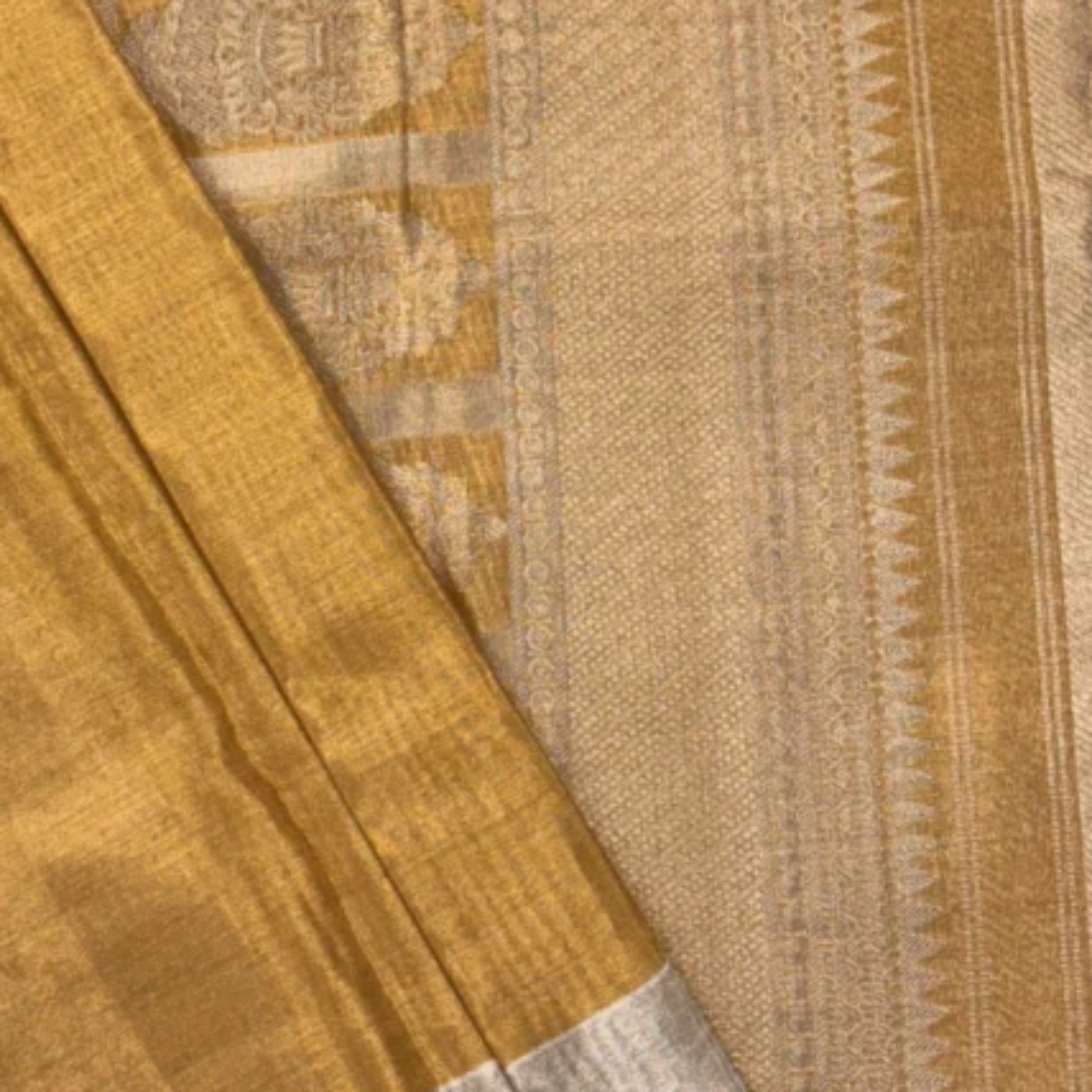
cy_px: 444
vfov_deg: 20.2
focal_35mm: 86
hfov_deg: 20.1
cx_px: 355
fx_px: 3069
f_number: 1.6
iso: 40
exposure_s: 1/100
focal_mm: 5.96
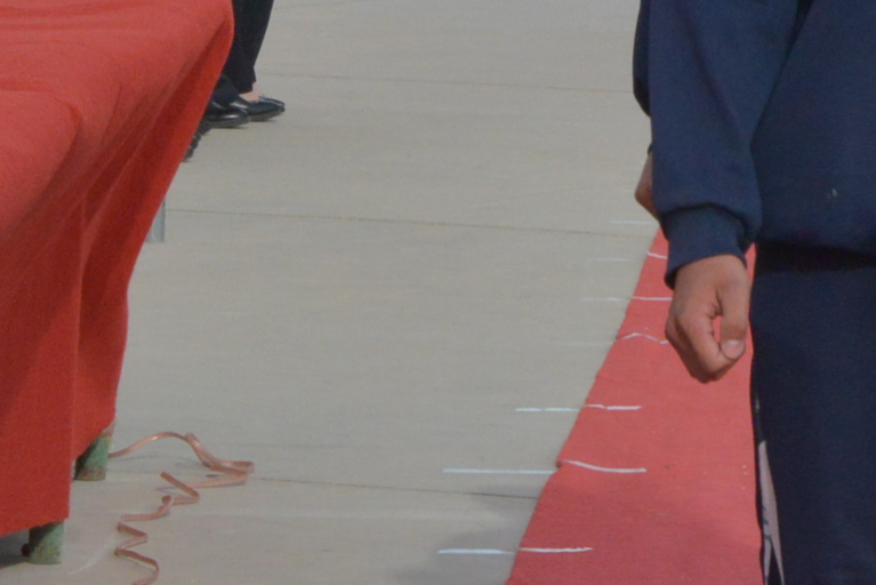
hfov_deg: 5.9
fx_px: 8179
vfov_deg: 4.0
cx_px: 1904
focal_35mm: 336
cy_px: -764
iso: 3200
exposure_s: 1/1000
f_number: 16
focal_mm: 70
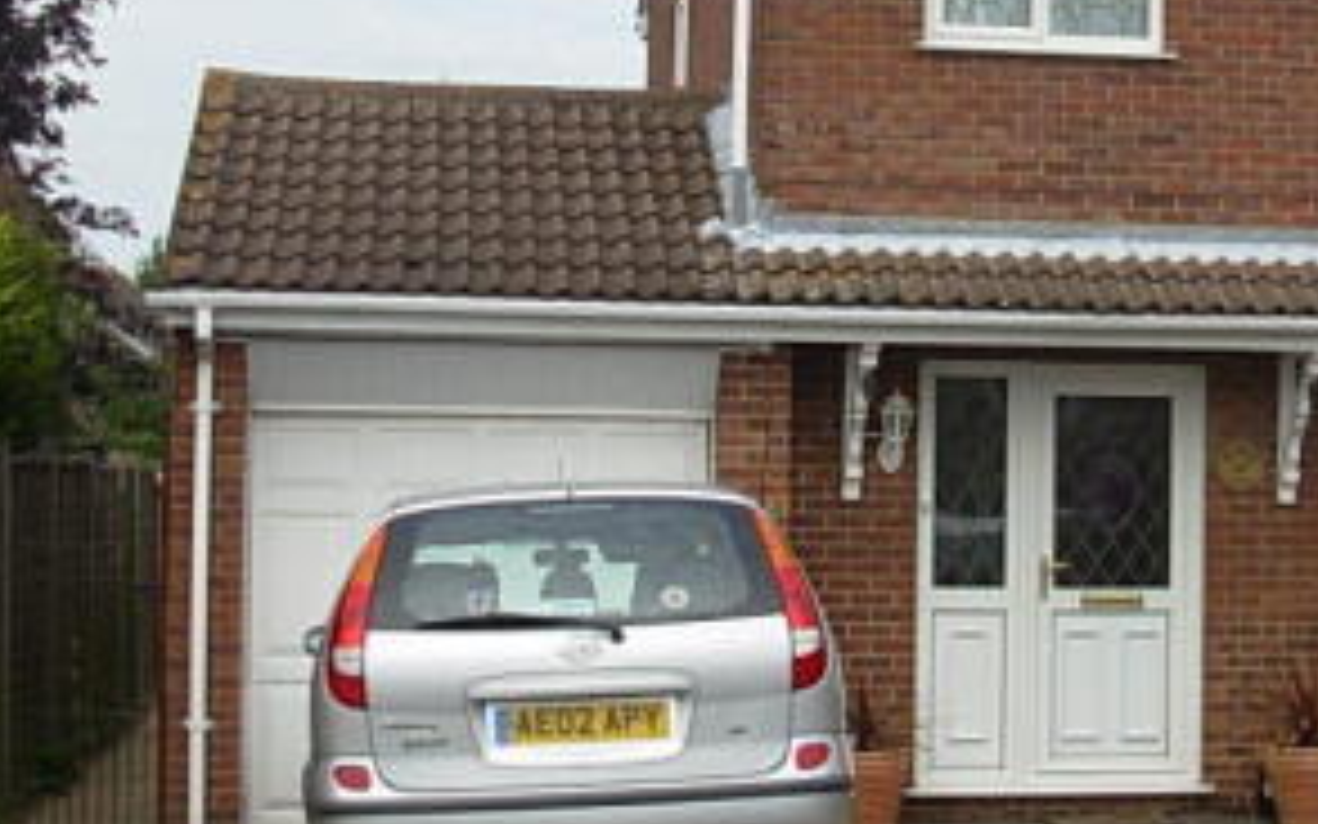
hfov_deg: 25.4
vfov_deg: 16.3
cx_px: 1059
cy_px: 268
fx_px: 2873
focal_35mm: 80
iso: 50
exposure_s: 1/966
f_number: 2.9
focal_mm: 6.3
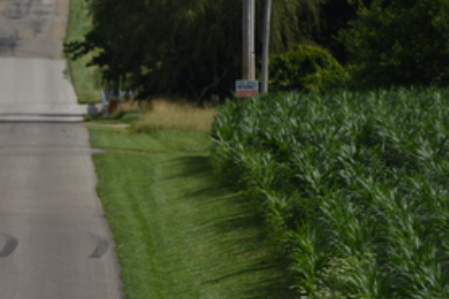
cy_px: 242
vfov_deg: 2.1
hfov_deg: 3.2
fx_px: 8064
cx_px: 102
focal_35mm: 647
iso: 100
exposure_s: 1/400
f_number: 5.6
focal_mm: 200
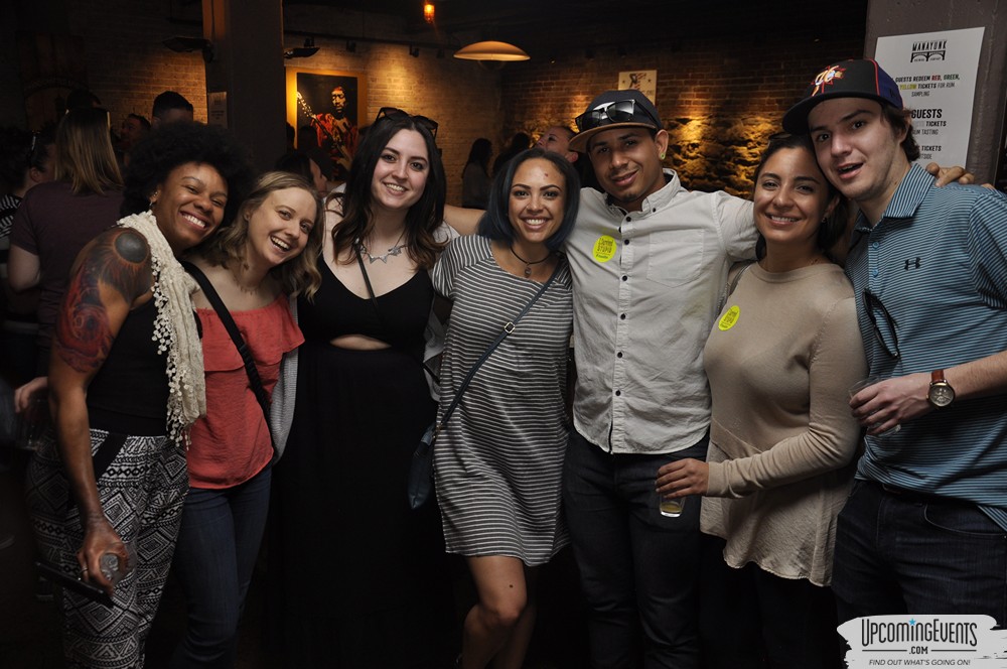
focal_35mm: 36
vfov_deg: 36.8
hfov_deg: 53.2
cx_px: 504
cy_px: 334
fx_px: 1006
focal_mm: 24
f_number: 5
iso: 400
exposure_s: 1/60
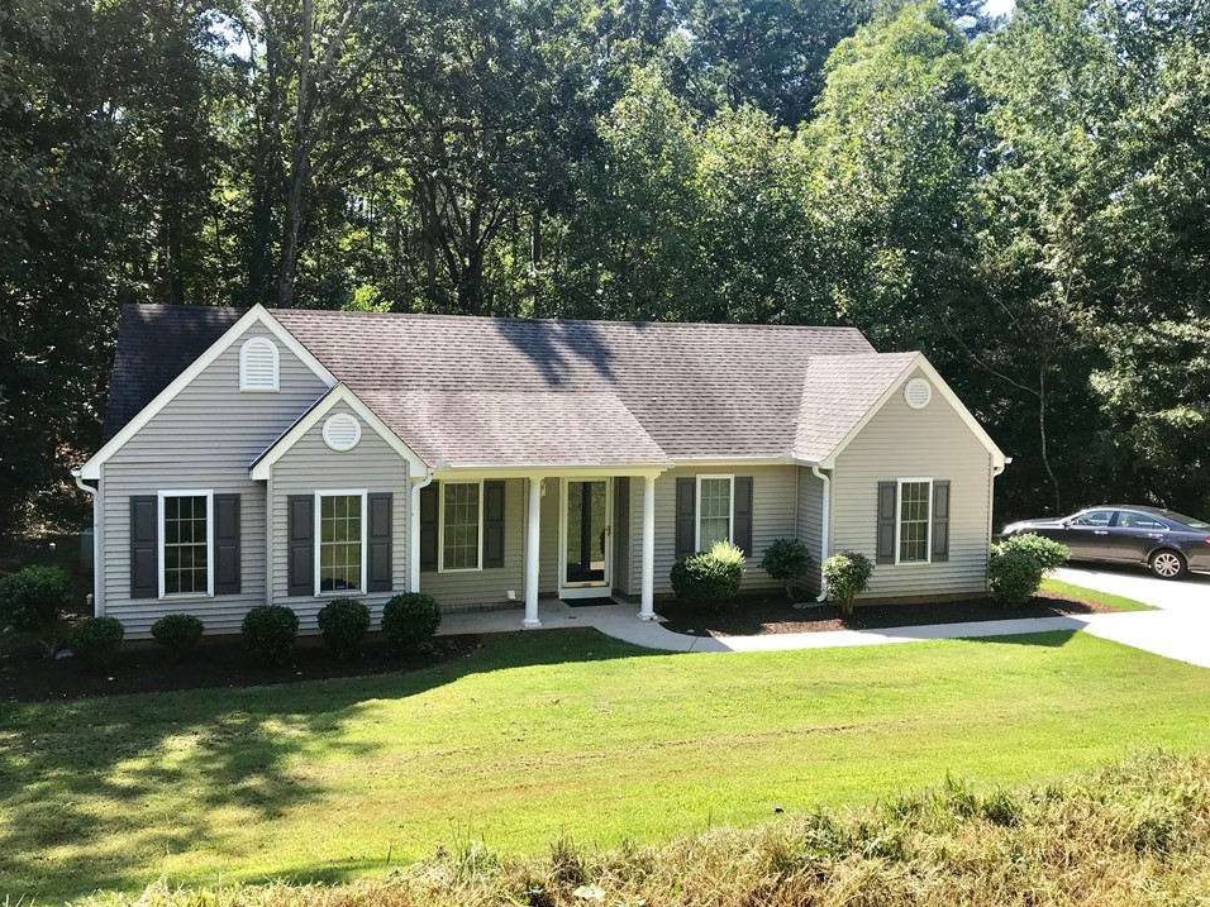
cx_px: 585
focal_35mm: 30
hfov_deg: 60.0
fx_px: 1049
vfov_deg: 46.8
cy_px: 435
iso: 20
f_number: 1.8
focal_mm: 3.99
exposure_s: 1/660
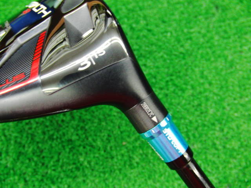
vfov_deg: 38.7
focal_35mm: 37
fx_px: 268
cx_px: 126
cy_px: 94
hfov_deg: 50.1
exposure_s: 1/20
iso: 400
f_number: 3.6
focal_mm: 6.42
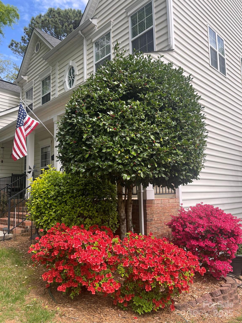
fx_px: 233
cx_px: 121
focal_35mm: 25
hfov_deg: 54.9
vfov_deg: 69.4
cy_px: 162
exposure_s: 1/145
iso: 32
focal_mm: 5.1
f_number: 1.6
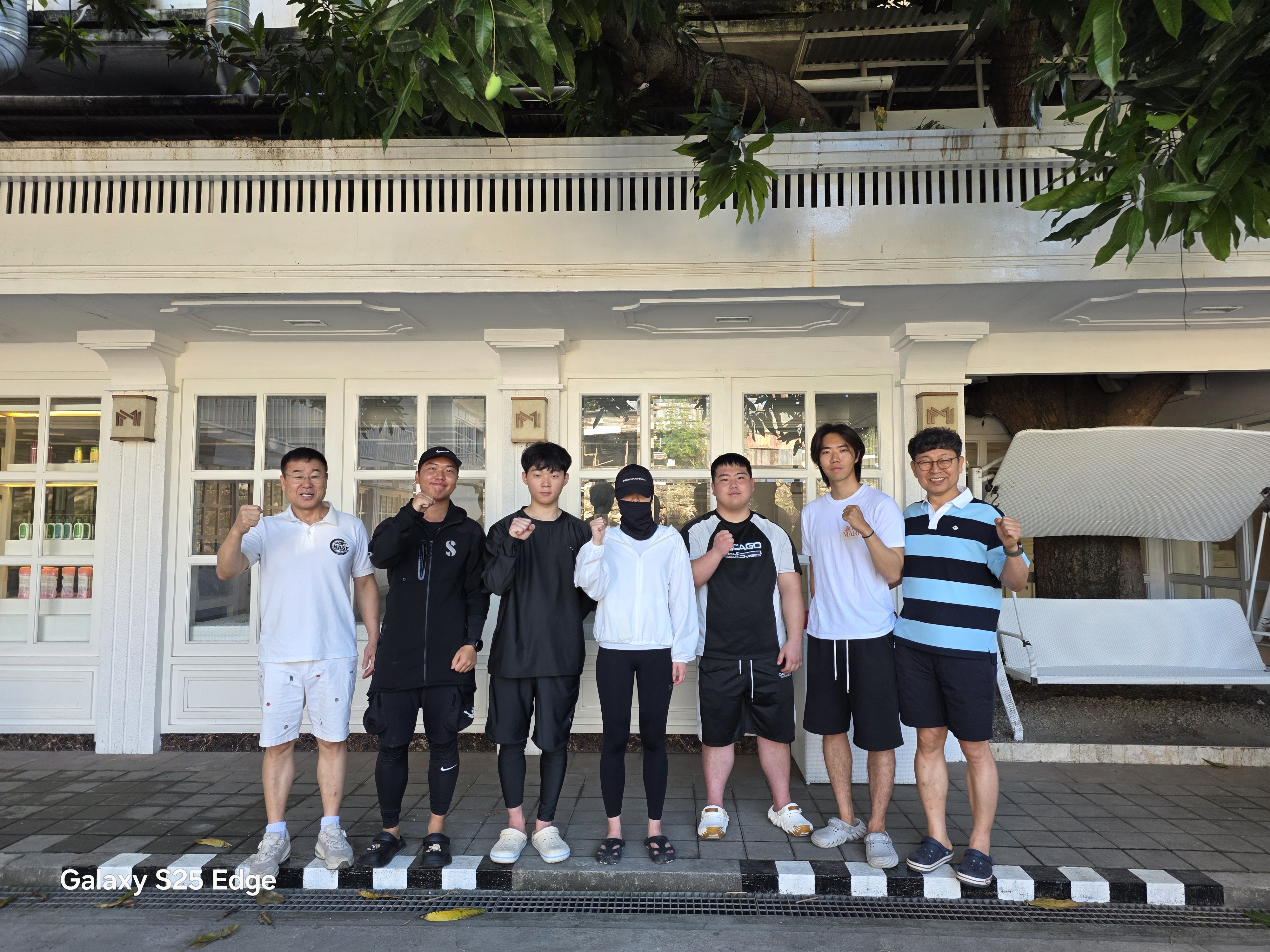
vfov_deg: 58.9
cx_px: 635
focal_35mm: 23
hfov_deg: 73.9
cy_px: 476
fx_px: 844
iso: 64
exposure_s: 1/180
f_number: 1.7
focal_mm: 6.3
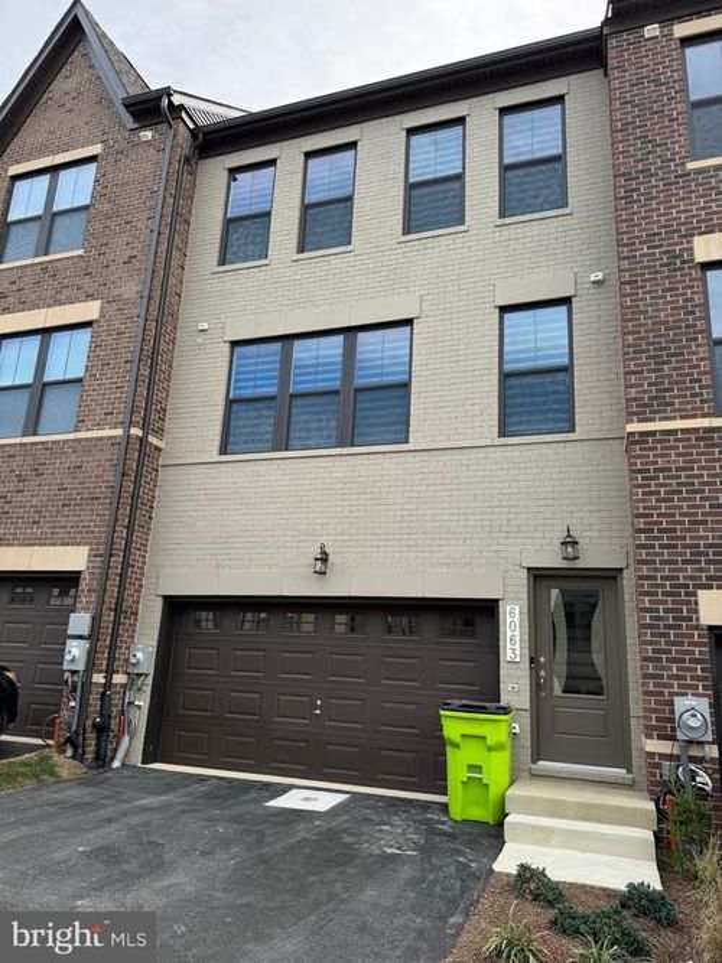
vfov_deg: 71.6
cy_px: 482
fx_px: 668
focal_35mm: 24
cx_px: 361
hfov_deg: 56.8
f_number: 1.78
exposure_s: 1/966
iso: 80
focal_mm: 6.76
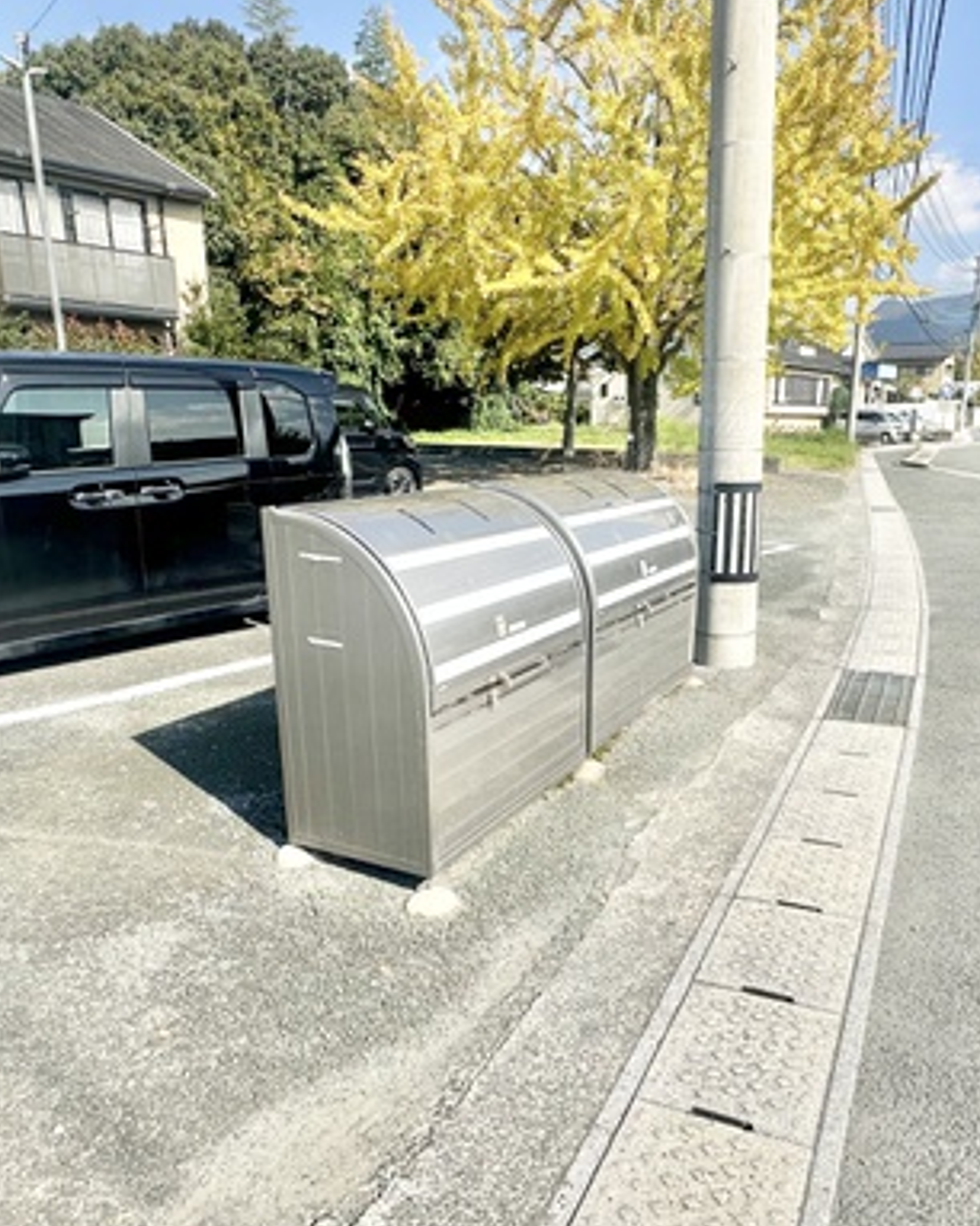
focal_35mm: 25
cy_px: 674
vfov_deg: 68.0
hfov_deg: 56.6
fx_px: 907
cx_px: 557
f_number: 2.2
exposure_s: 1/1887
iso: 50
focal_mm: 2.22
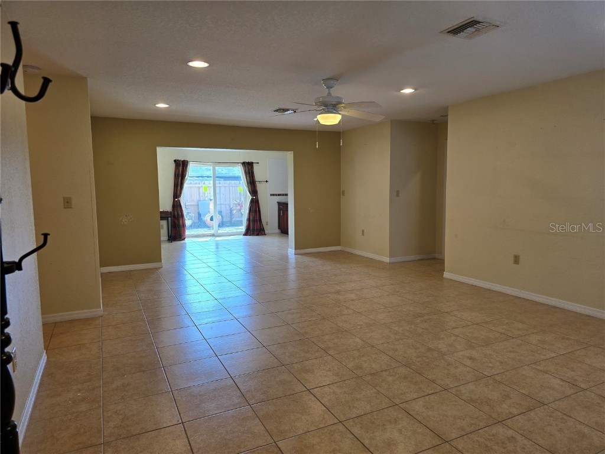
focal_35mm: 23
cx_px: 302
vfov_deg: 58.9
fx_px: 402
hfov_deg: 73.9
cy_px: 227
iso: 50
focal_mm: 6.3
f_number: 1.7
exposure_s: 1/120
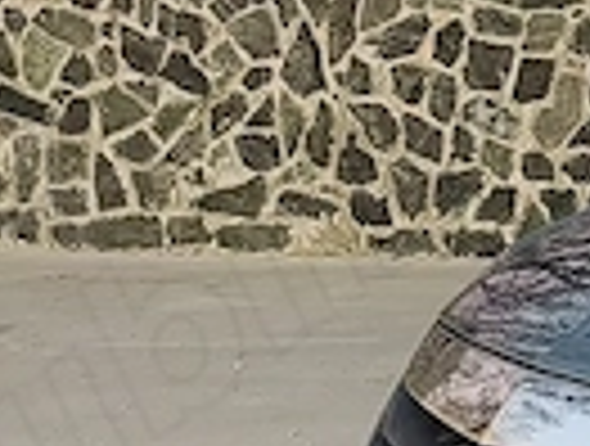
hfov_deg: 8.7
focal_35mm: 175
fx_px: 2991
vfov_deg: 8.5
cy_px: 311
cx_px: 1919
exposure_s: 1/99.9
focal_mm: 6.14
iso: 200
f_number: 1.65
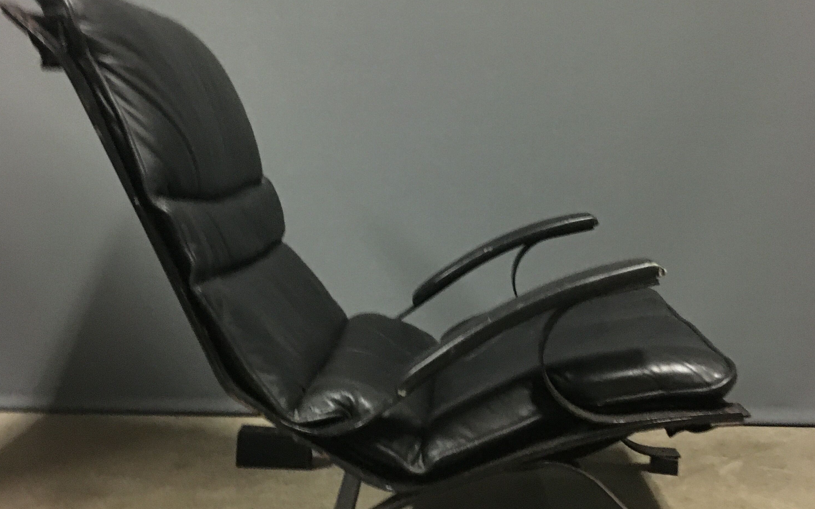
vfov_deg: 30.5
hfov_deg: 47.2
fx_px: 933
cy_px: 255
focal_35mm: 42
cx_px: 406
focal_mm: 4.15
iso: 320
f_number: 2.2
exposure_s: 1/17
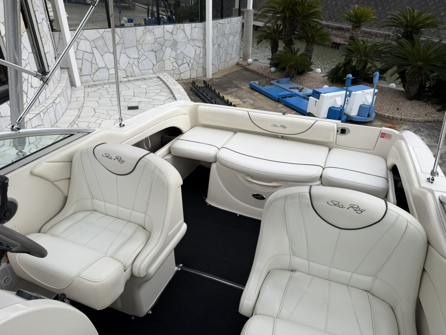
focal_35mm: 24
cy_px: 168
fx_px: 309
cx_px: 223
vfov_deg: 56.8
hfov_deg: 71.6
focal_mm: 6.76
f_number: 1.78
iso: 80
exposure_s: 1/1230
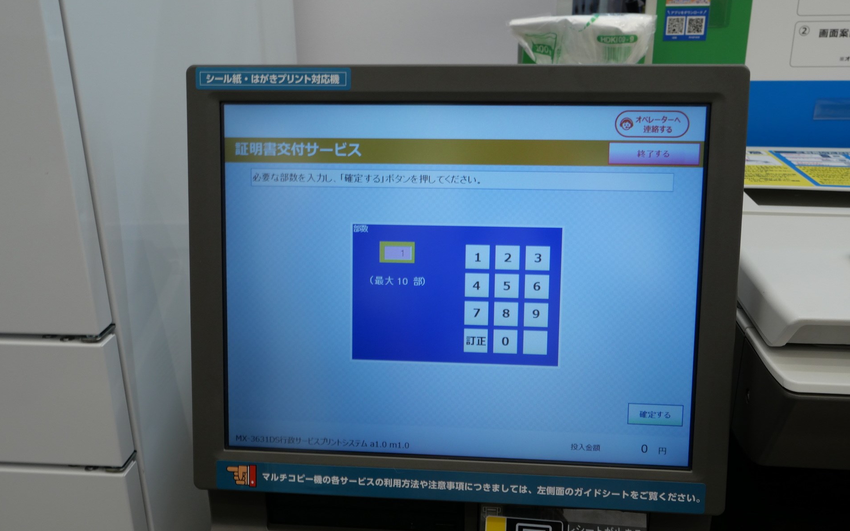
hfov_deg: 56.7
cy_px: 275
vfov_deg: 37.3
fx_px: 788
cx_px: 421
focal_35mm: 34
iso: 400
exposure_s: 1/40
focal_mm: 16
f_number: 6.3
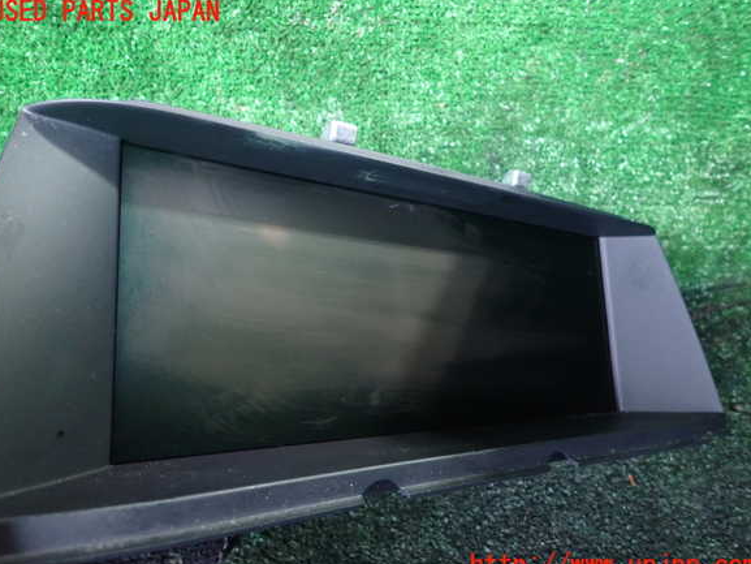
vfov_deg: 53.1
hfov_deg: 67.3
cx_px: 374
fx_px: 564
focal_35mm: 26
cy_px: 289
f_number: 2
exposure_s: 1/20
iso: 800
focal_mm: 4.5
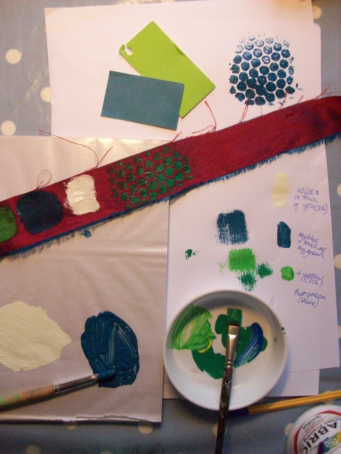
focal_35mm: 34
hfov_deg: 41.8
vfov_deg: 54.0
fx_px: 447
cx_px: 170
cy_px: 227
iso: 337
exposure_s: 1/128
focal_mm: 5.7
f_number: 2.8
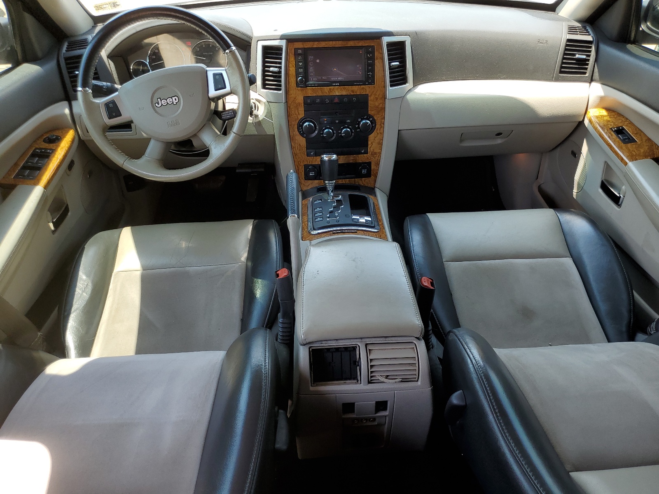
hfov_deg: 67.3
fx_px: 495
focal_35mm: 26
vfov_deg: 53.1
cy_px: 247
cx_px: 330
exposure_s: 1/345
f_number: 1.5
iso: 50
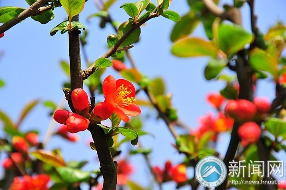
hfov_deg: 13.1
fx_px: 1250
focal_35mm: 158
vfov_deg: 8.7
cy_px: 95
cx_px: 143
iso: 250
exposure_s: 1/400
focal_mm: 105
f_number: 8
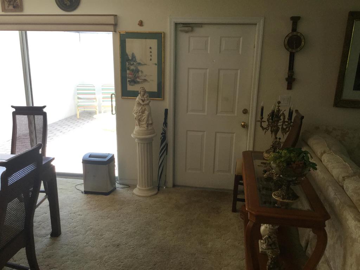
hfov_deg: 58.4
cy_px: 135
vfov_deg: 45.4
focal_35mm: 31
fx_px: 322
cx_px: 180
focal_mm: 3.3
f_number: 2.4
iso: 25
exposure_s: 1/40
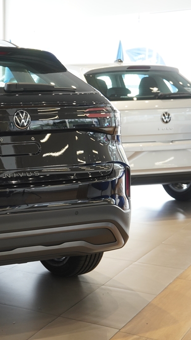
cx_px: -62
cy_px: 171
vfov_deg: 31.4
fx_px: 604
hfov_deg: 16.9
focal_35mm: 67
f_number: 4
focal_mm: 28
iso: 400
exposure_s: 1/60
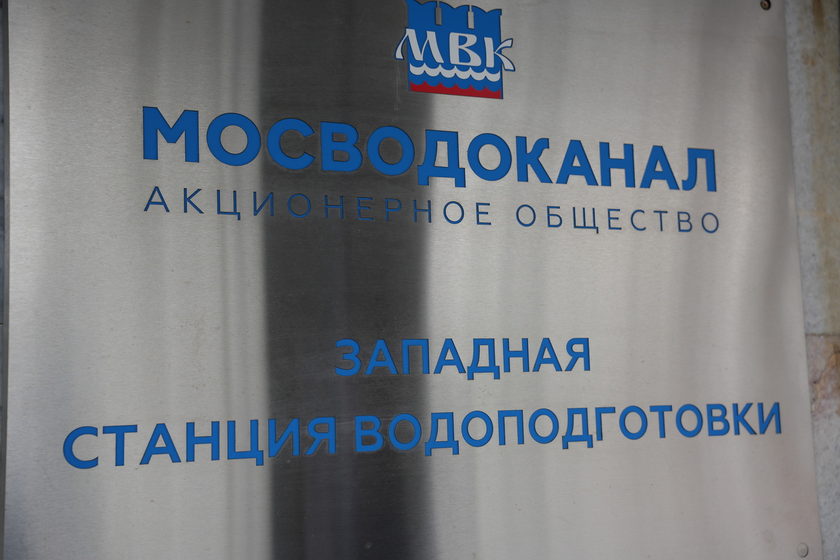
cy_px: 280
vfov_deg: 29.7
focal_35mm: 45
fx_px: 1057
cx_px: 420
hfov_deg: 43.3
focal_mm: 45.3
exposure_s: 1/160
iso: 100
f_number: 4
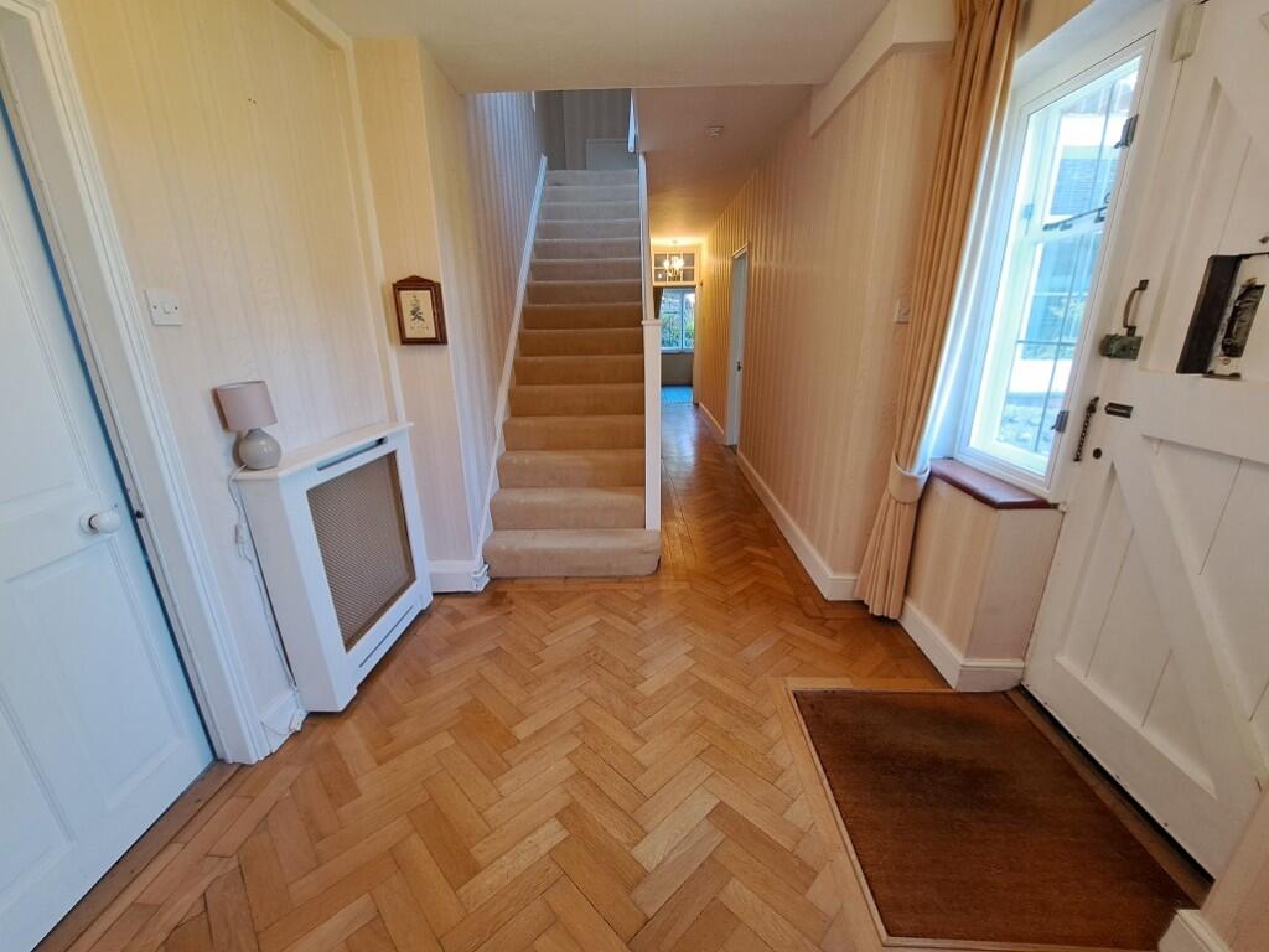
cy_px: 476
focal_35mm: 13
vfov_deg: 89.9
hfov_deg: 106.2
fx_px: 477
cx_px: 634
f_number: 2.2
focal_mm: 1.74
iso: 100
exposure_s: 1/50
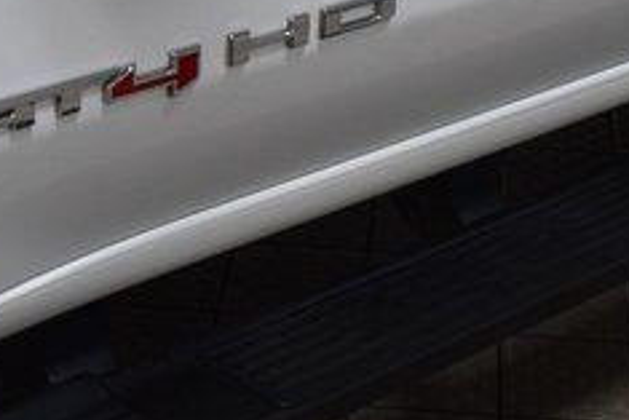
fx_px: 1713
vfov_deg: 13.9
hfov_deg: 20.6
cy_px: 103
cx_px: 474
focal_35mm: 98
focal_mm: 24
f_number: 8
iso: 1250
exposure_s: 1/60
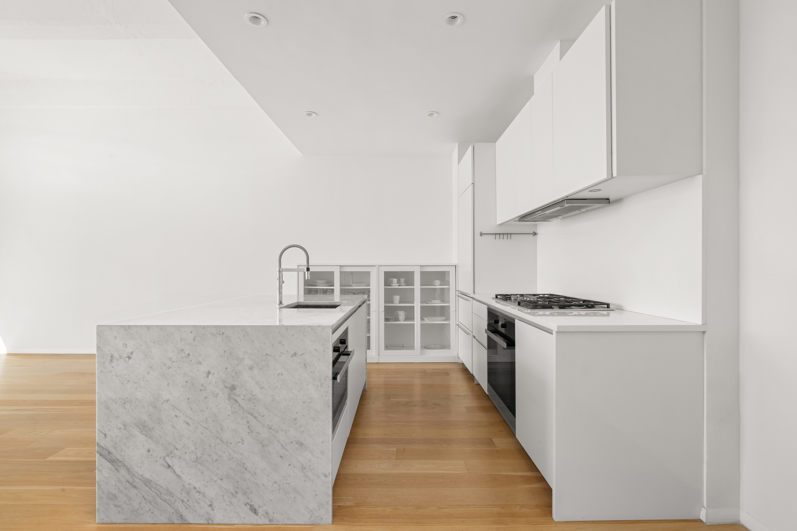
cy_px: 266
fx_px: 354
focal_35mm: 16
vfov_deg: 73.7
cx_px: 398
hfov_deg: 96.7
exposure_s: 1/10
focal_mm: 16
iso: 1000
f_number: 14
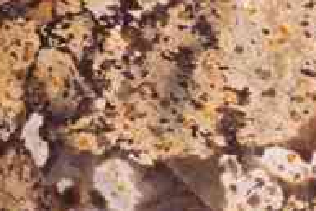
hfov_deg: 5.9
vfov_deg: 3.9
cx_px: 282
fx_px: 3066
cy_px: 142
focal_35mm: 349
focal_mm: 50
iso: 100
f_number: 16
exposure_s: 1/30
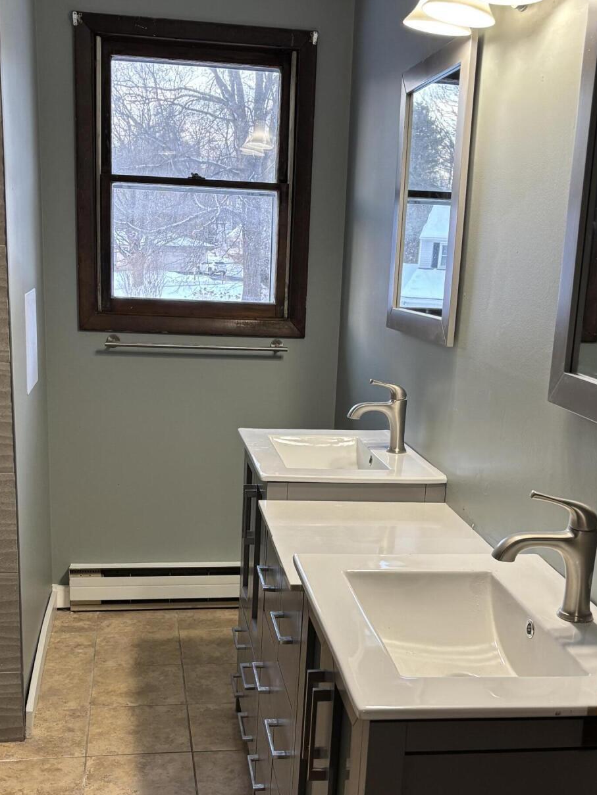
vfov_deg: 43.6
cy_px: 489
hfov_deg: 33.6
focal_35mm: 43
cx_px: 299
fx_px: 989
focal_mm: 5.96
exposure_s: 1/60
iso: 100
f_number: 1.6
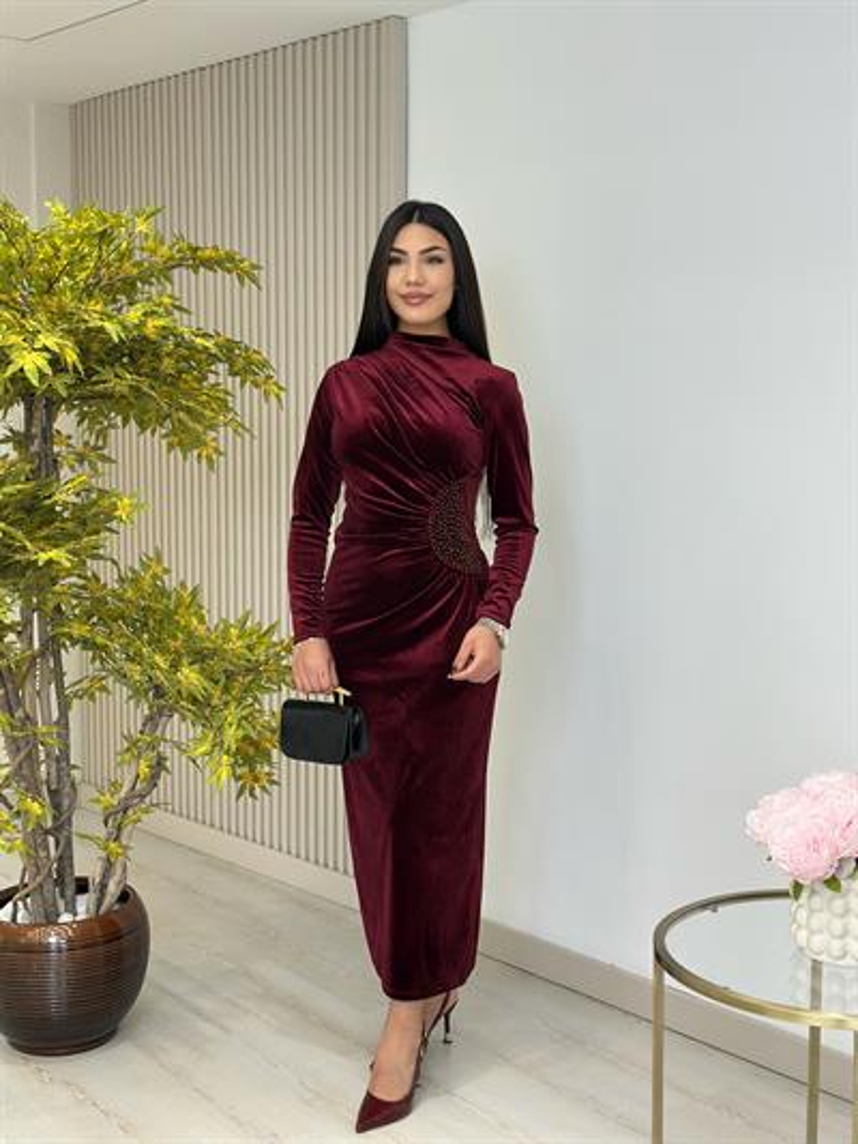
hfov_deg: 30.3
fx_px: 1586
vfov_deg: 39.6
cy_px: 572
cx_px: 429
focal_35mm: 48
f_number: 1.78
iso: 80
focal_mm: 6.86
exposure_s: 1/224
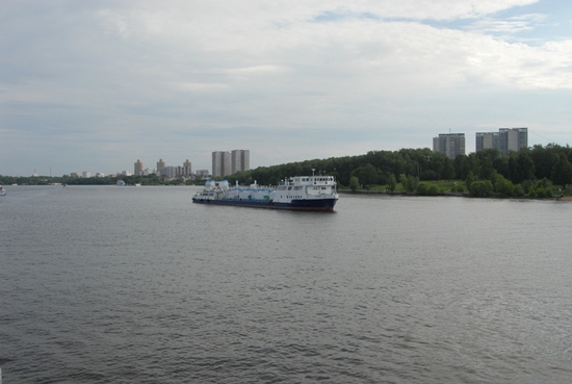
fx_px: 573
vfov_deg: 37.0
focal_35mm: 36
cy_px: 192
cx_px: 286
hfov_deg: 53.0
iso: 250
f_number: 11
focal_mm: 24
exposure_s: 1/400
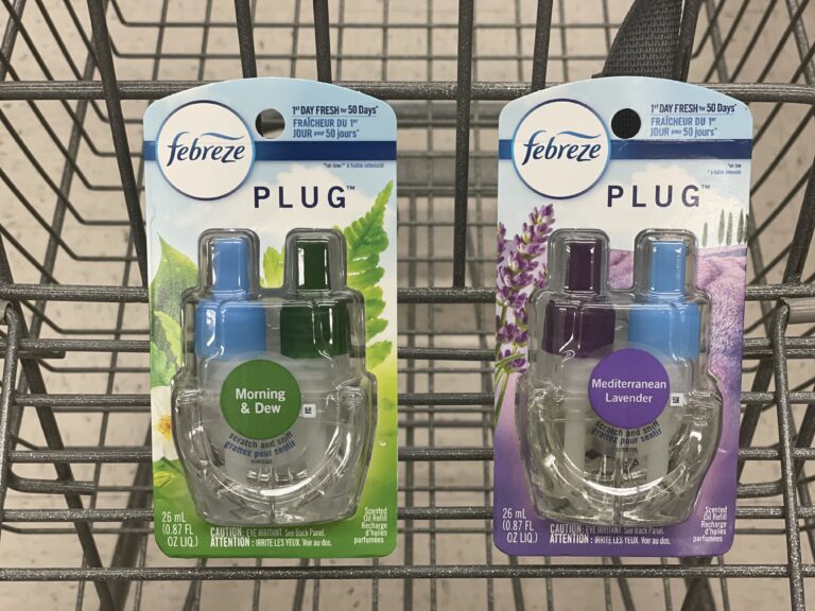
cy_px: 306
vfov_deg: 28.0
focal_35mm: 52
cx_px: 408
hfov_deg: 36.8
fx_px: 1224
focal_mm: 6
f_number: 2
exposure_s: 1/122
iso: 200
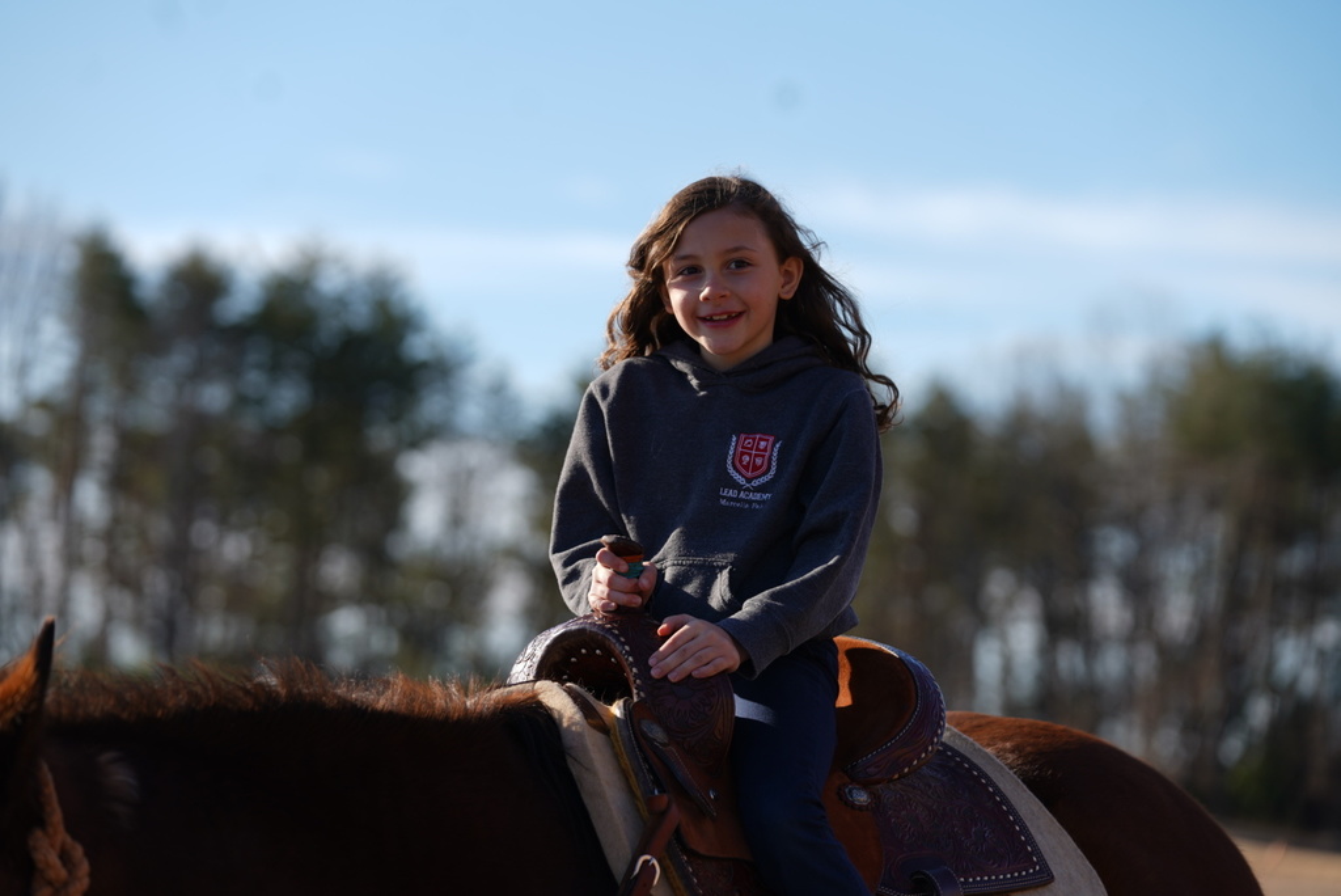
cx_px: 670
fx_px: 4361
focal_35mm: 117
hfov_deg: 17.5
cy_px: 448
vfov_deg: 11.7
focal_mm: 117
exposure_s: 1/500
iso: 50
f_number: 3.5
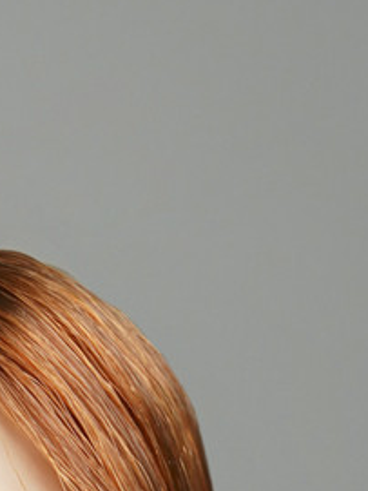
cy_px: 913
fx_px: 3702
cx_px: -74
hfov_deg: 5.7
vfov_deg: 7.4
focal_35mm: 261
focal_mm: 47
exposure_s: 1/125
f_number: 6.3
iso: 400
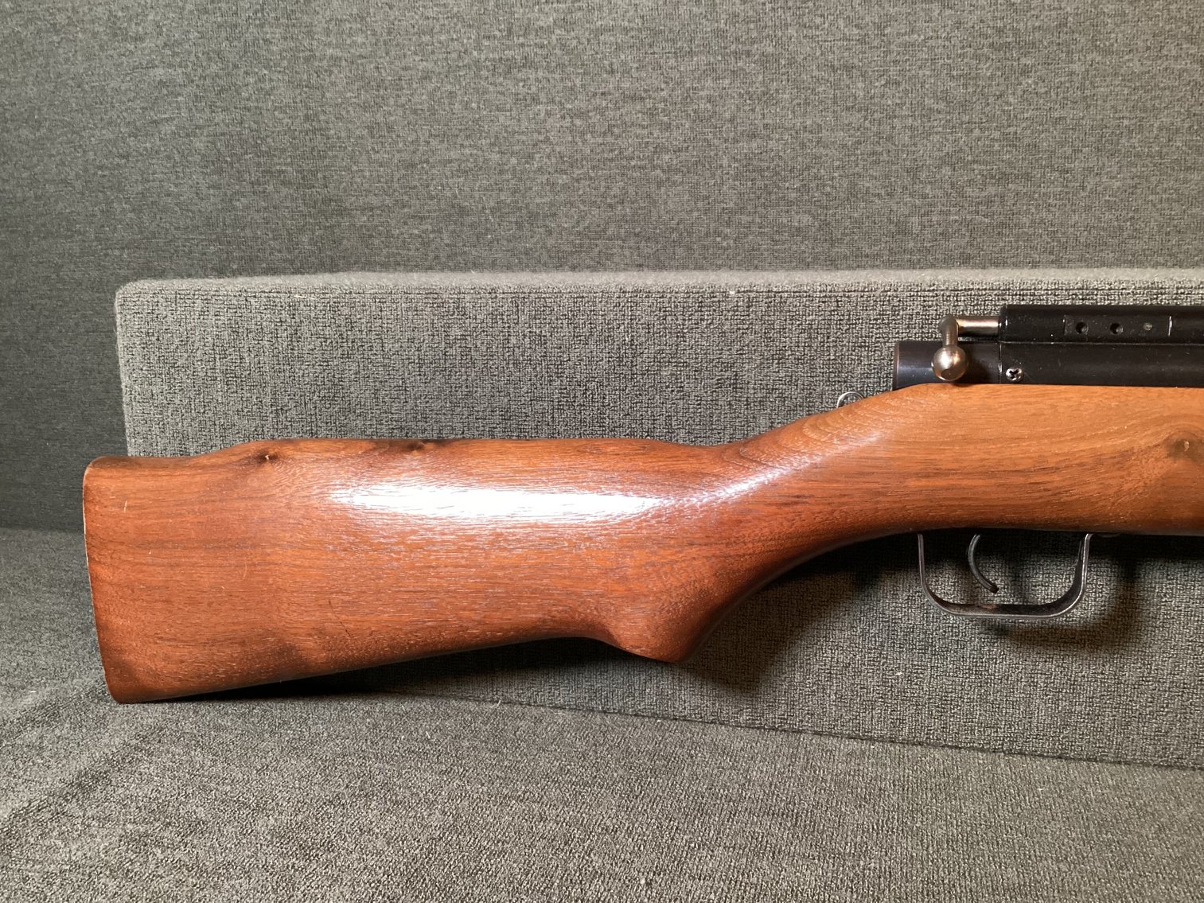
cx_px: 602
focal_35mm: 31
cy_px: 452
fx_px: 1078
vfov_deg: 45.4
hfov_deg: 58.3
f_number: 2.4
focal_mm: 3.3
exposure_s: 1/60
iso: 400
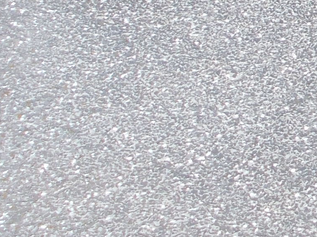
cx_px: 494
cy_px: -50
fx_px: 1438
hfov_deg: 11.9
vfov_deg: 9.3
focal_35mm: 157
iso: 100
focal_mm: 4.6
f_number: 3.2
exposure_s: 1/250
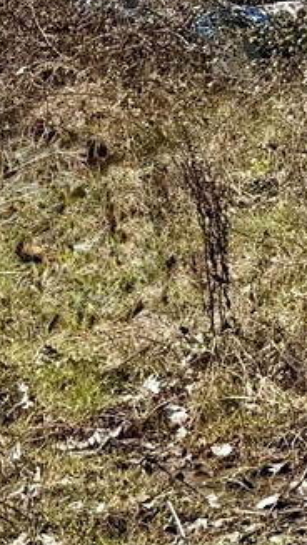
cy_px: 42
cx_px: 918
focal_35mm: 128
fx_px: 1852
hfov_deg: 8.1
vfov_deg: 16.5
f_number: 1.78
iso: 80
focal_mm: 6.76
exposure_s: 1/2907
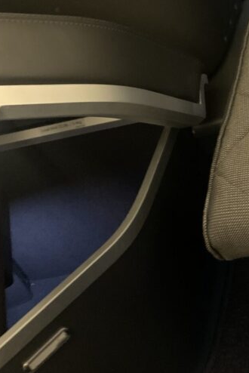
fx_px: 580
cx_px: 257
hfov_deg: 23.1
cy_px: 138
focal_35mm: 56
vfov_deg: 35.4
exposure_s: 1/16
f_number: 1.8
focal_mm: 4.25
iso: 1250
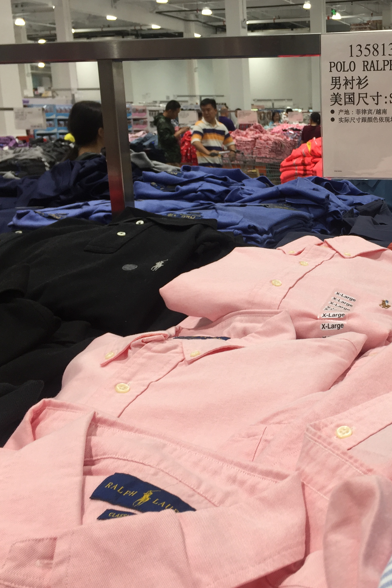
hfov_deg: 31.1
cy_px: 294
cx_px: 357
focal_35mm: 41
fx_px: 670
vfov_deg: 47.4
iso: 40
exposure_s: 1/50
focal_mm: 4.15
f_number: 2.2
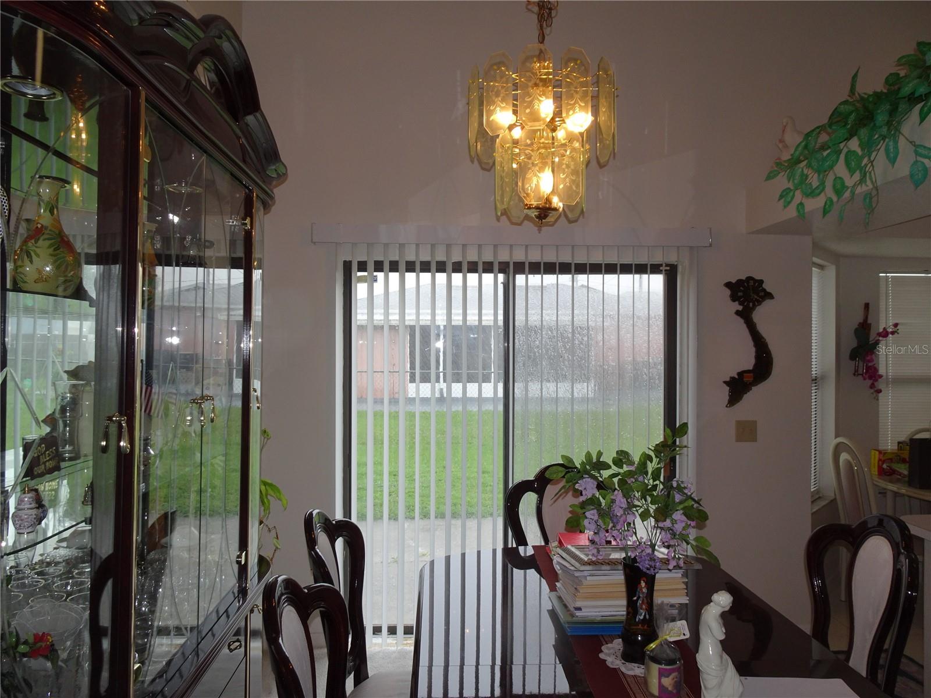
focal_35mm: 24
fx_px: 645
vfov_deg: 56.8
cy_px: 349
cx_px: 466
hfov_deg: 71.6
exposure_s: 1/80
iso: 80
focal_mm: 4.1
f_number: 3.5
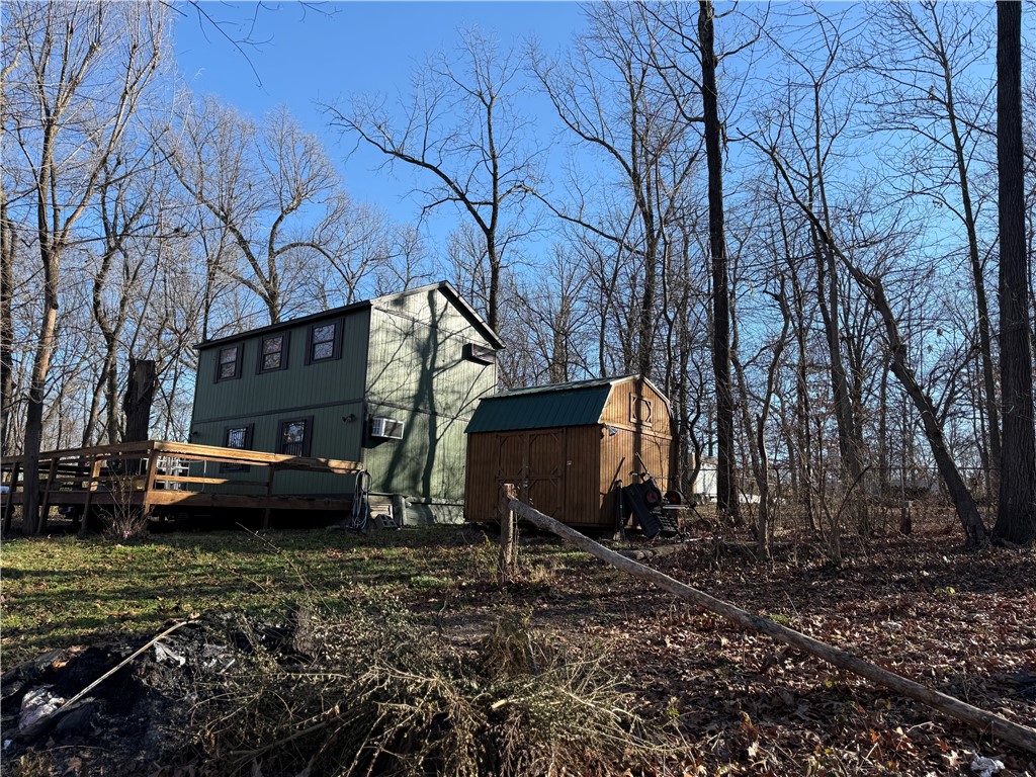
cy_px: 388
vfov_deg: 56.8
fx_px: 718
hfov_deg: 71.6
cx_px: 518
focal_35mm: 24
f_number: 1.78
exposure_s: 1/1464
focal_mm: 6.76
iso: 80
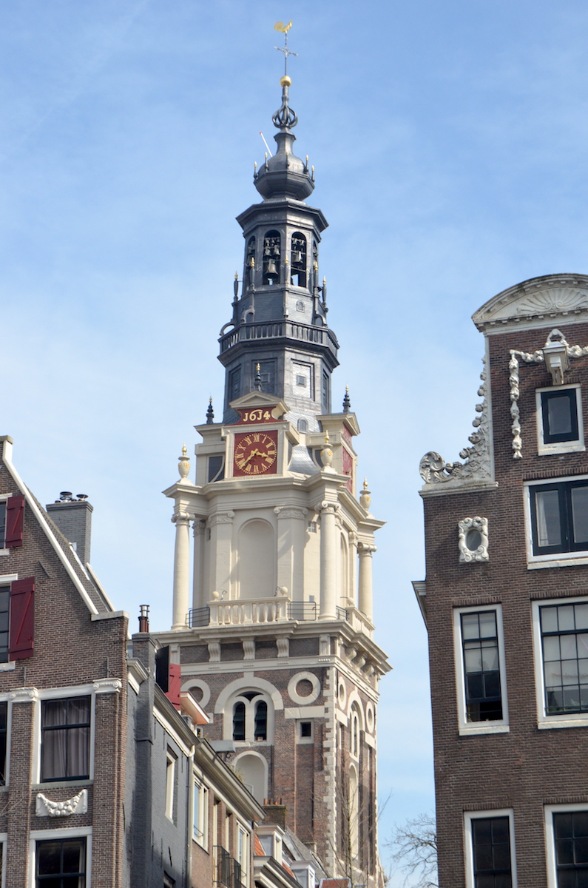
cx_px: 294
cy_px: 444
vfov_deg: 24.7
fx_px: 2030
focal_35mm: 82
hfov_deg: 16.5
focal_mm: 55
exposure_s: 1/640
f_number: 13
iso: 800
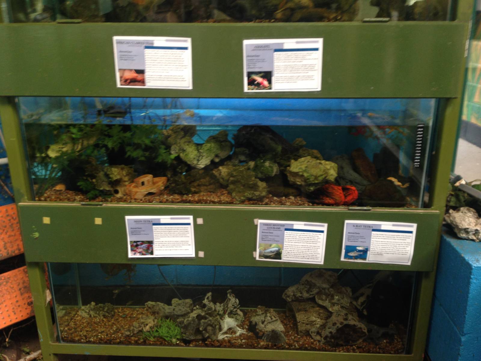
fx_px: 459
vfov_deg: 42.9
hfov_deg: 55.4
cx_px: 240
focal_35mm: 33
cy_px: 180
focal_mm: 4.12
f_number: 2.4
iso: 50
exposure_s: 1/20
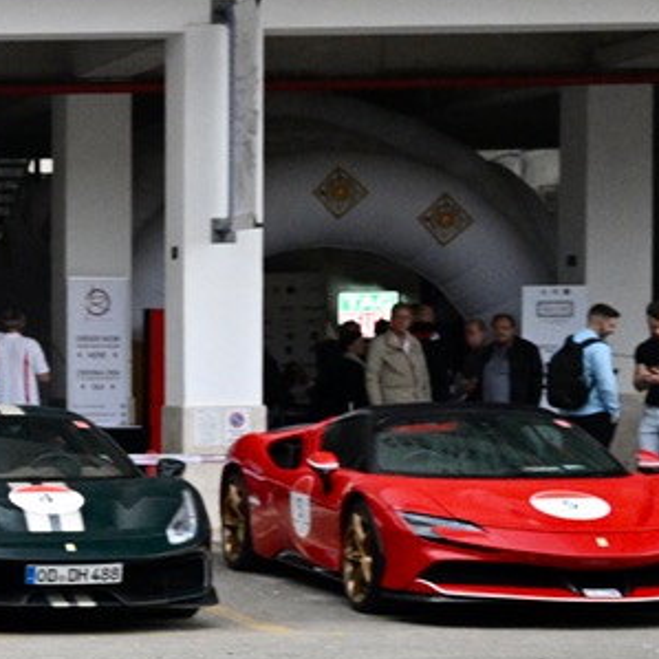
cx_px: -663
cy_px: 537
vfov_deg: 13.3
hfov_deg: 11.9
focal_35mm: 131
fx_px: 2822
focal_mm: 36
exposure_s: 1/200
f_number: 4.5
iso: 3200
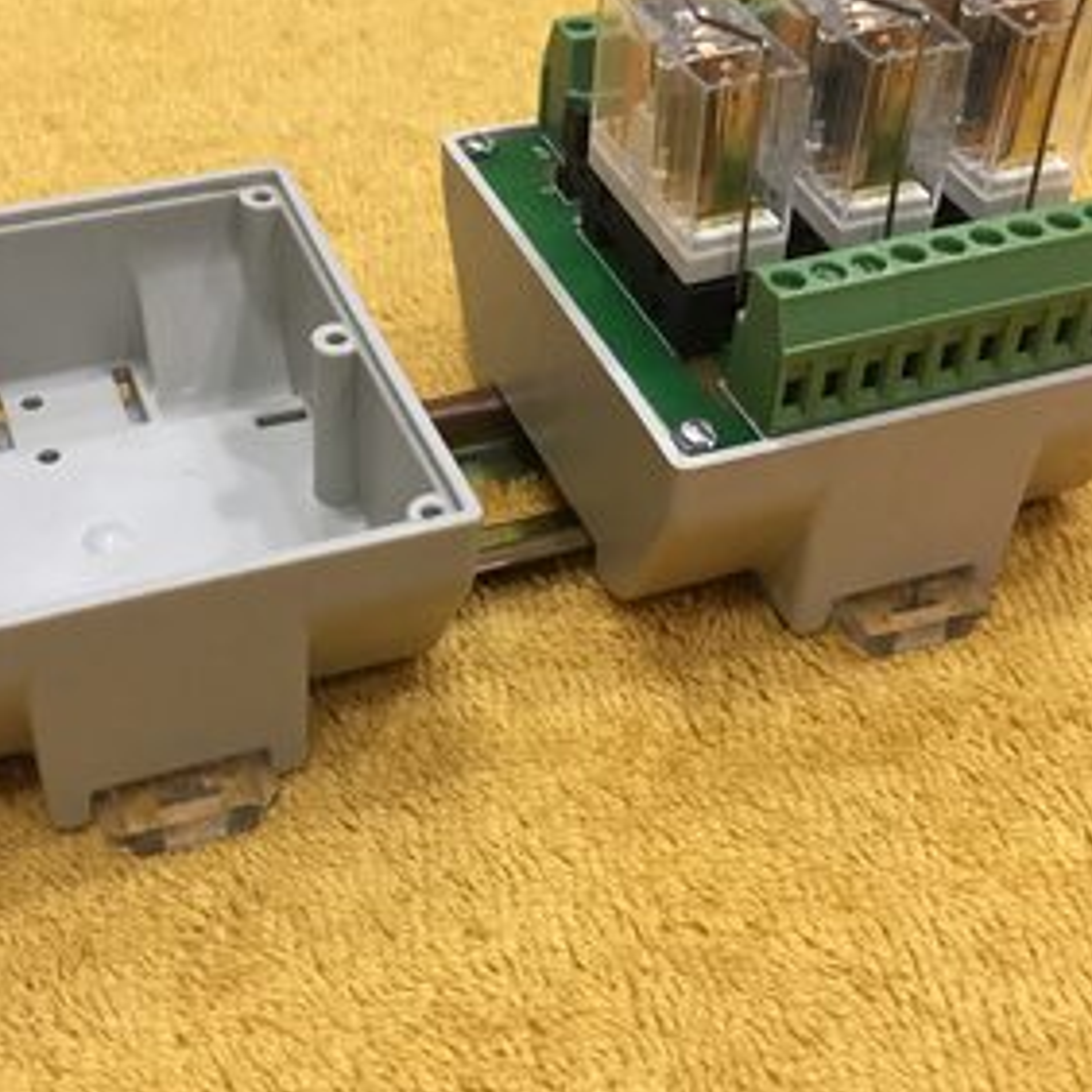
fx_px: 1785
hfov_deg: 34.0
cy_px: 474
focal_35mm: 50
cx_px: 465
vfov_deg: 34.0
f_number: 2.2
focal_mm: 4.15
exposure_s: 1/33
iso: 64
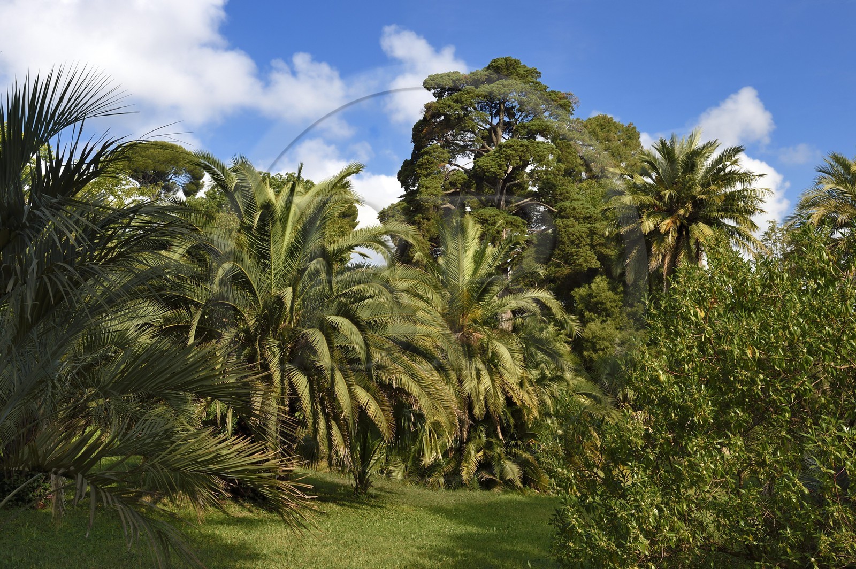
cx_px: 428
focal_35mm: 38
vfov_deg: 35.0
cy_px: 284
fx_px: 903
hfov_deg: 50.7
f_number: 14
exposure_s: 1/160
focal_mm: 38
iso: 200
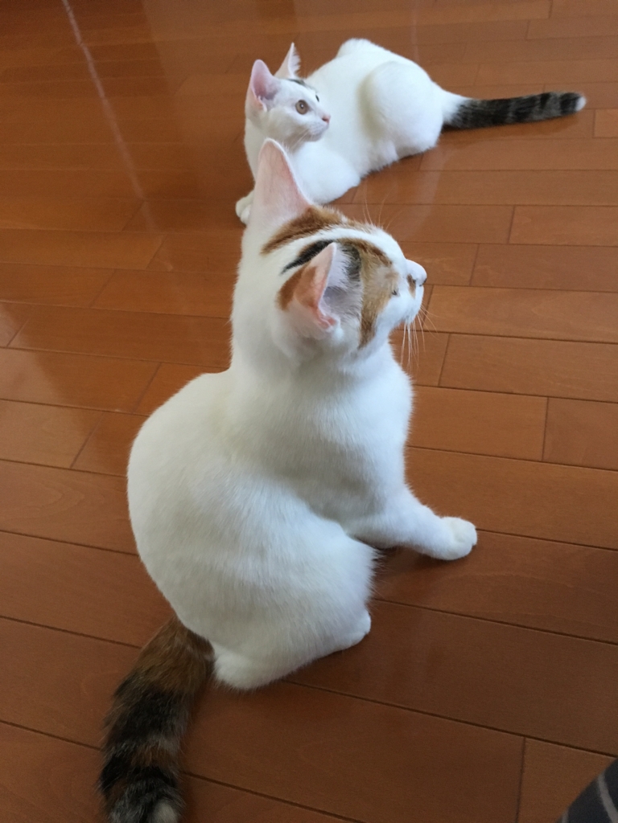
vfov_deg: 61.7
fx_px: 690
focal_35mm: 29
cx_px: 309
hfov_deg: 48.2
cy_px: 412
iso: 200
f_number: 2.2
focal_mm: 4.15
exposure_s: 1/30
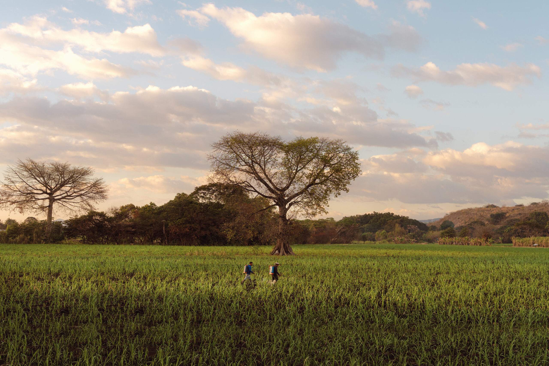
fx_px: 610
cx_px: 274
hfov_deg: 48.4
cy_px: 183
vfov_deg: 33.4
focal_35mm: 40
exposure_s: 1/500
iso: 200
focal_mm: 40
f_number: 5
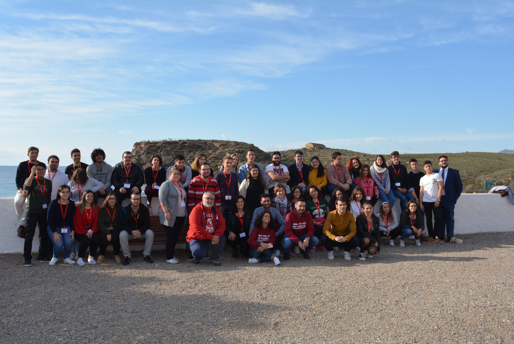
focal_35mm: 33
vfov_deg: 40.0
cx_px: 257
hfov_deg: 57.2
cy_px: 172
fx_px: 472
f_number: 18
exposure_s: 1/200
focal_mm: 22
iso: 400
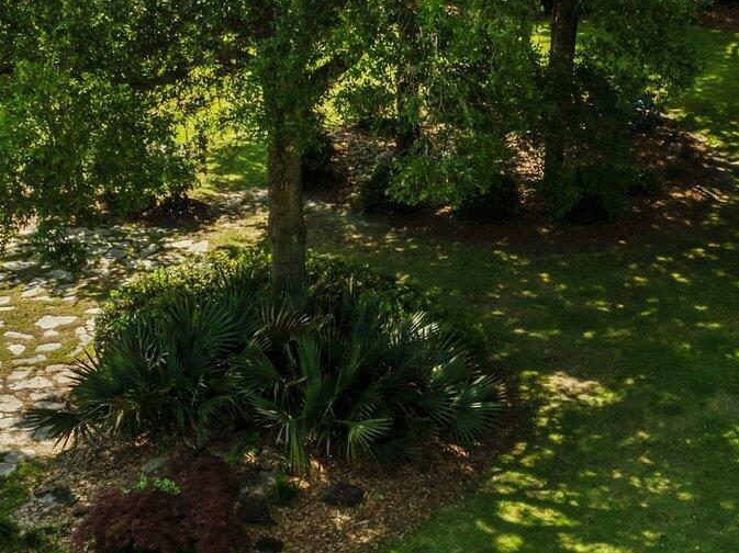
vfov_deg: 20.1
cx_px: 492
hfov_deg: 26.5
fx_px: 1558
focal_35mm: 73
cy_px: 321
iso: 100
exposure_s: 1/640
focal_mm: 12.29
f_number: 5
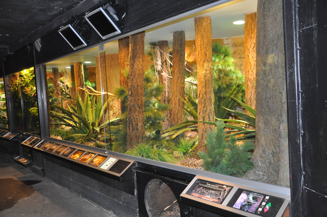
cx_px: 164
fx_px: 299
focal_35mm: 33
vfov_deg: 39.9
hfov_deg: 57.3
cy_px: 108
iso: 800
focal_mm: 22
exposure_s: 1/60
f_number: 4
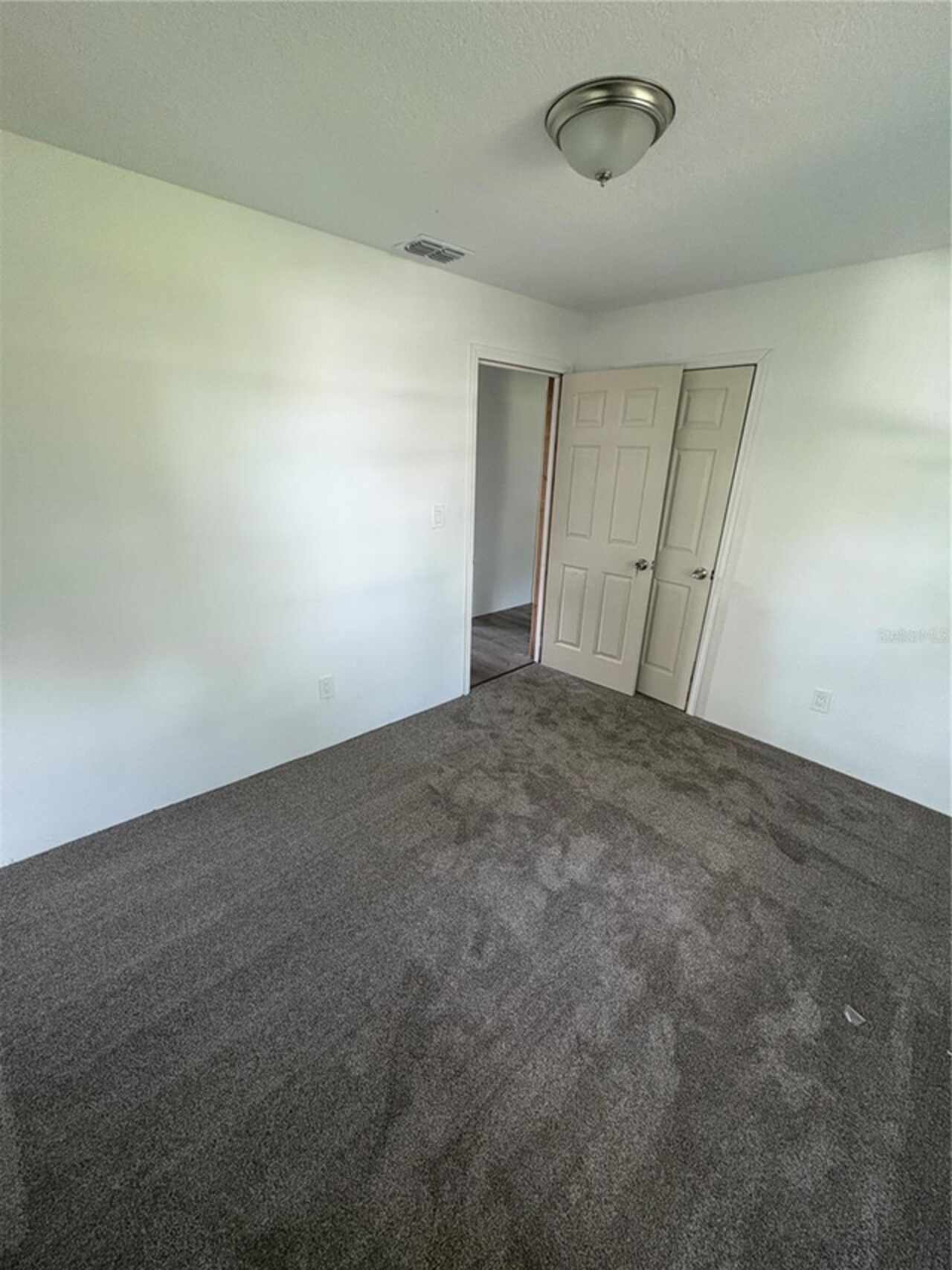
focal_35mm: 14
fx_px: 513
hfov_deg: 85.7
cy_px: 635
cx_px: 476
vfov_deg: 102.1
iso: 250
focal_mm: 2.22
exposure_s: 1/60
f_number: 2.2
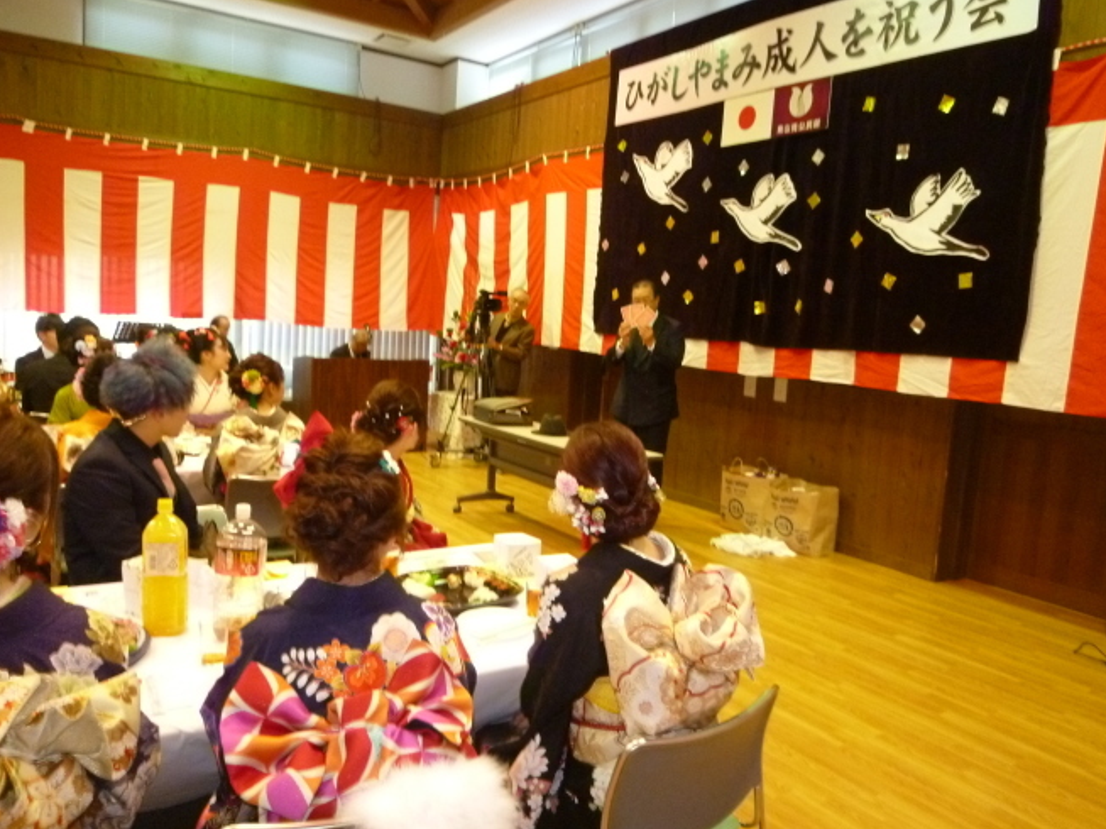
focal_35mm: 26
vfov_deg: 53.0
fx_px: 830
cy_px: 423
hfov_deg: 67.3
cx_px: 568
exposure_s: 1/30
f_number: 2.8
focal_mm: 4.5
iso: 400
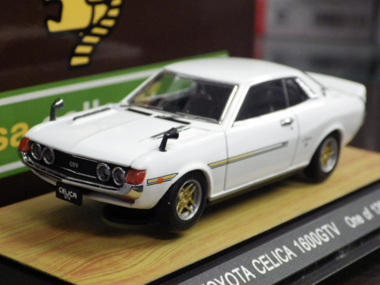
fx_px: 955
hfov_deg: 22.5
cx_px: 190
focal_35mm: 87
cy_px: 142
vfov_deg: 17.0
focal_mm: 15.6
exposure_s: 1/45
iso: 800
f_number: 4.4
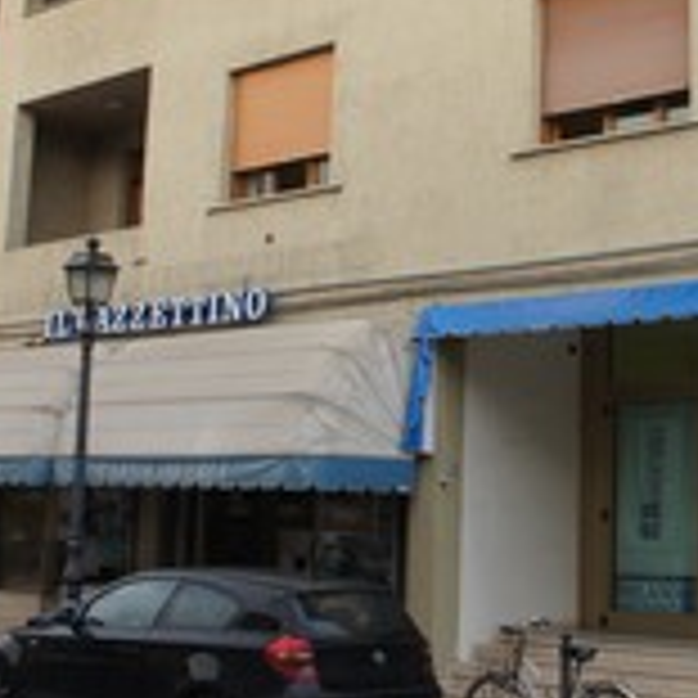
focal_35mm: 68
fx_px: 1551
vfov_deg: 25.2
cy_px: 221
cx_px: 563
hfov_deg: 24.9
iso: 250
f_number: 5.6
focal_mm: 18
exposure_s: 1/125
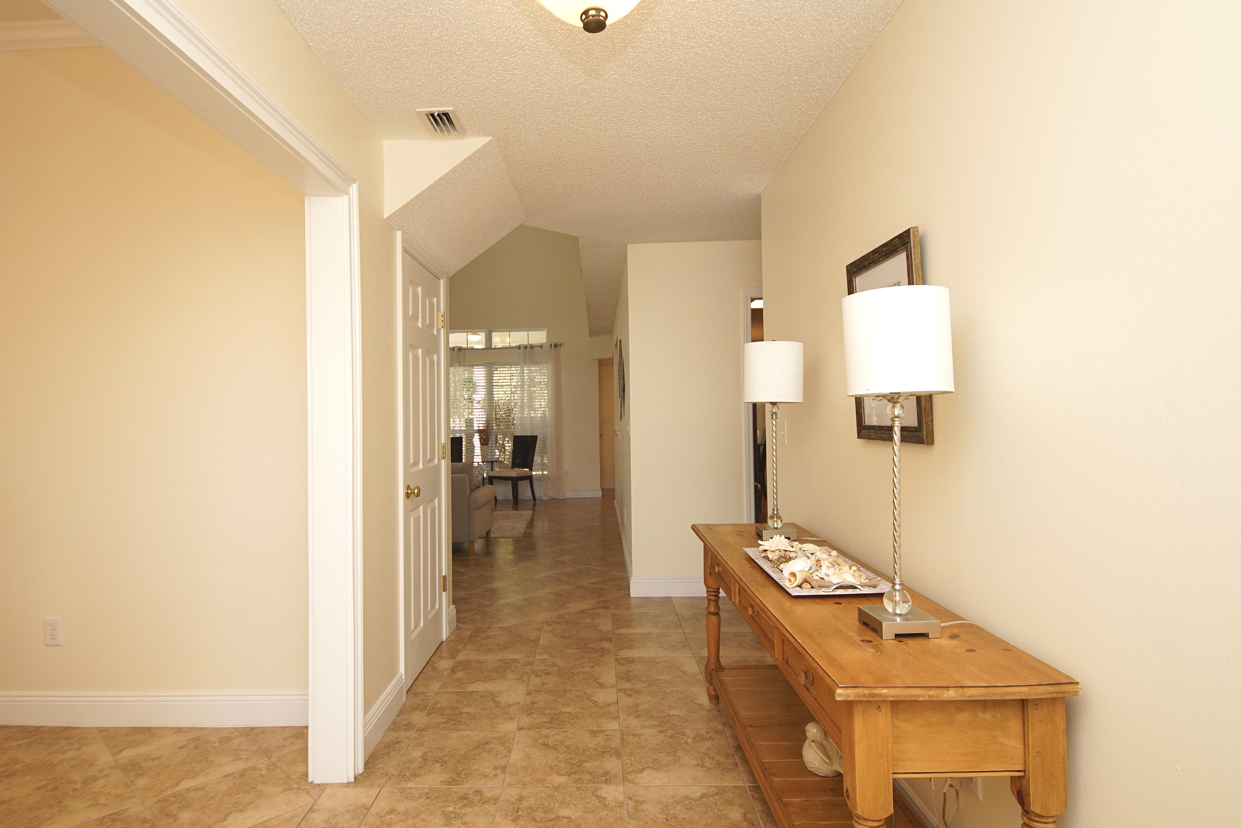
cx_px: 592
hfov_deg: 86.8
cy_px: 409
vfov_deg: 64.6
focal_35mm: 19
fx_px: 655
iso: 400
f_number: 4.5
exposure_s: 1/160
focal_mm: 12
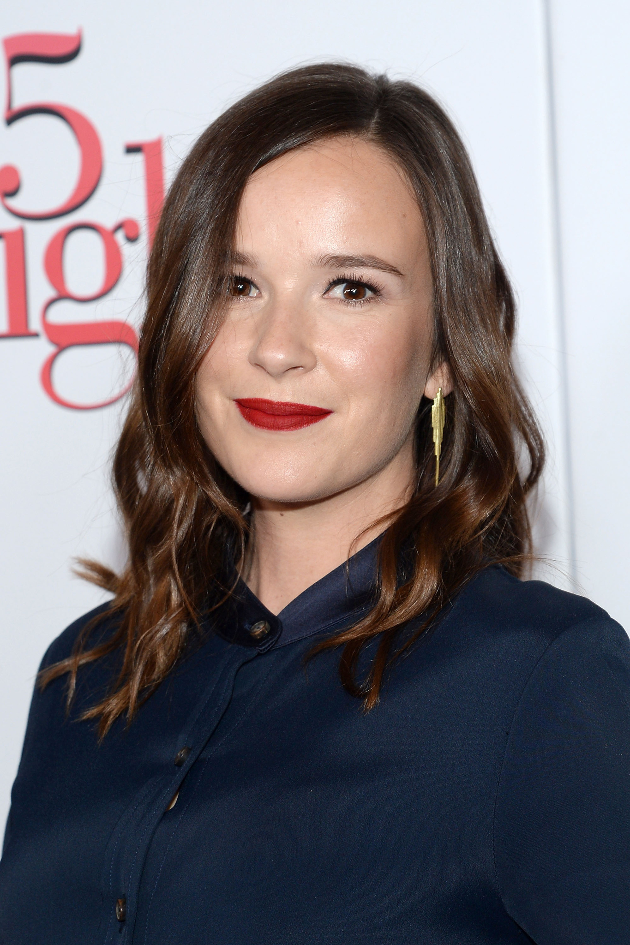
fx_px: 2494
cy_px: 472
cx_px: 315
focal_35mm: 95
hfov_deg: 14.4
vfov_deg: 21.5
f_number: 7.1
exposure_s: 1/160
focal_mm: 95
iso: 640
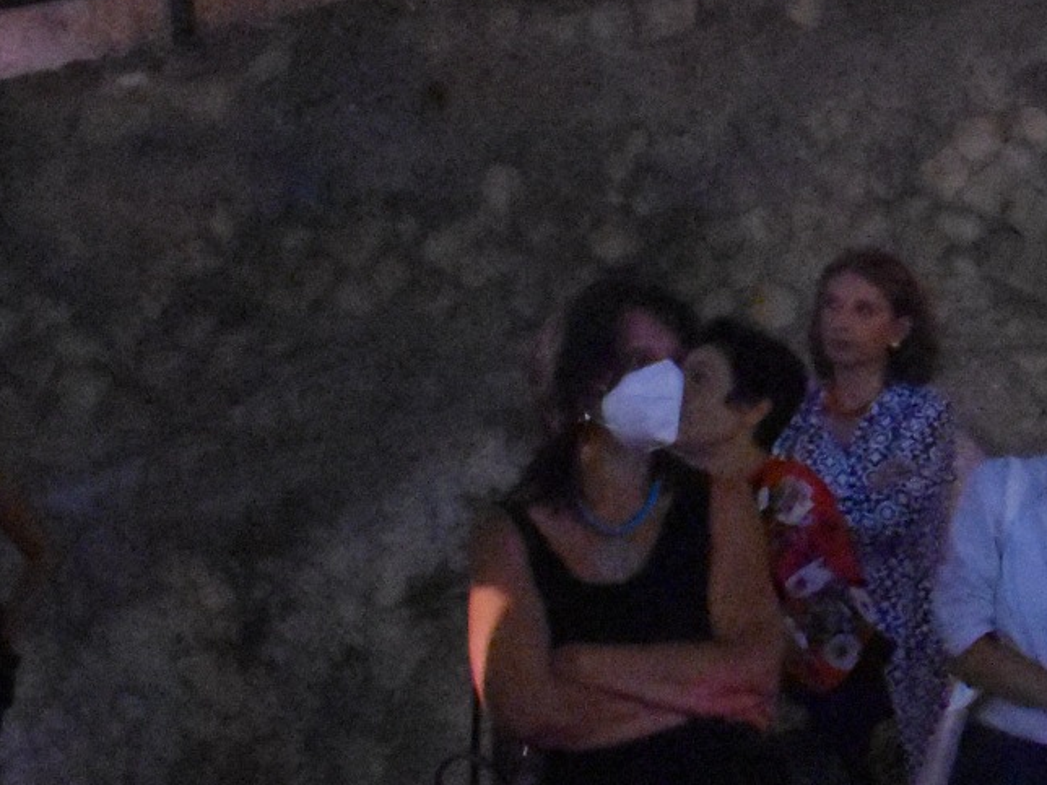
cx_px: 1954
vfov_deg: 12.2
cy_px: 642
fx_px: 3660
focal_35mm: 121
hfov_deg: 14.2
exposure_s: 1/30
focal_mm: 18
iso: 12800
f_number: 3.5
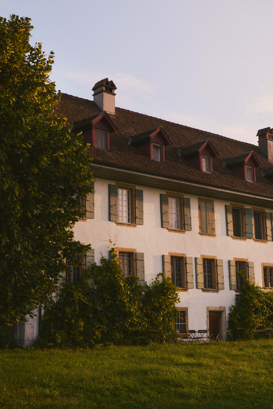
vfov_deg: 38.2
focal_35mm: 52
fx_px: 591
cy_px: 204
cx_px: 136
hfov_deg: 26.0
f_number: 8
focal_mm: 52
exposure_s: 1/200
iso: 200
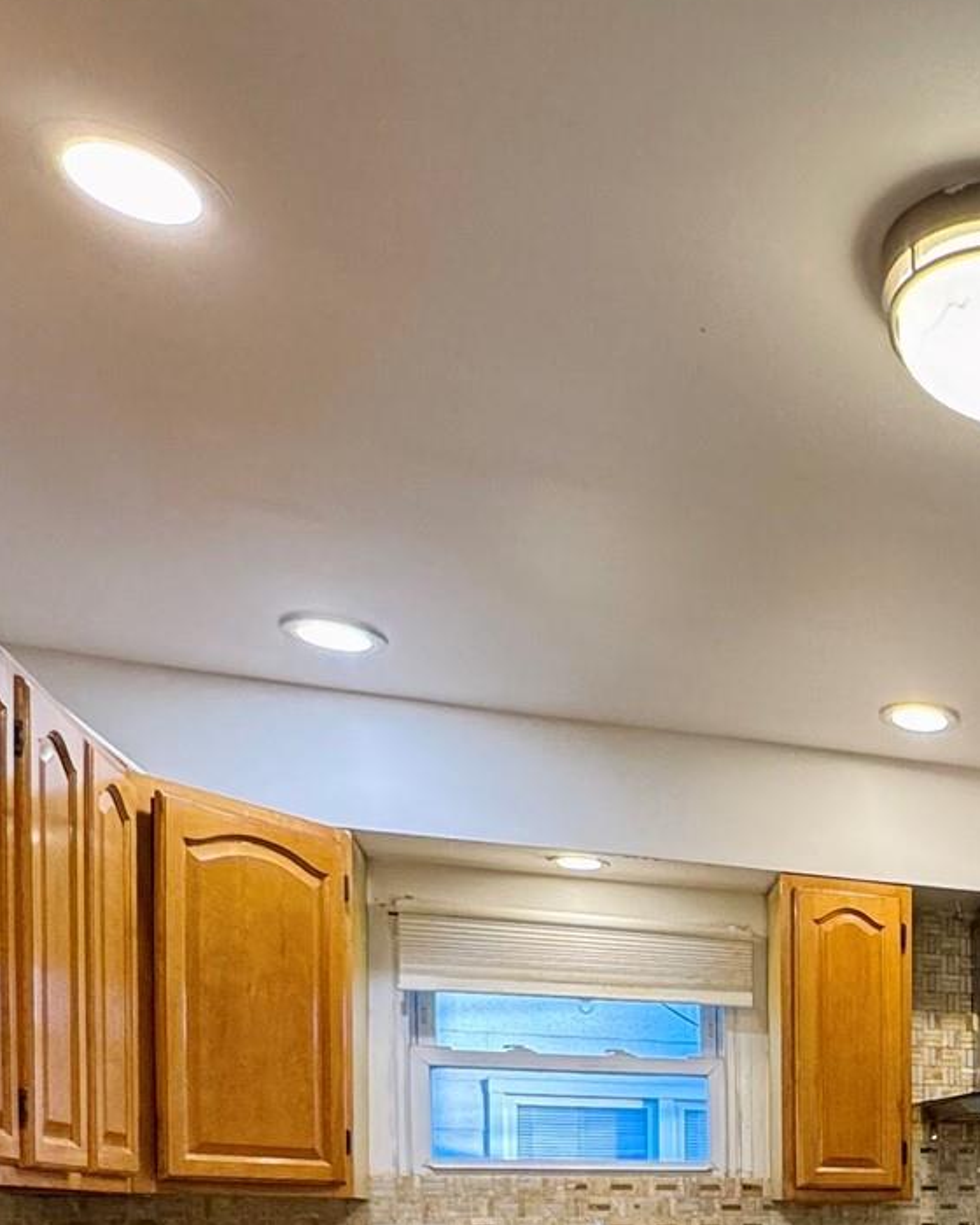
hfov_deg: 29.9
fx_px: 1450
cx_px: 1270
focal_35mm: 40
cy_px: 1262
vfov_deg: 39.6
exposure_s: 1/120
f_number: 2.2
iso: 250
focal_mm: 2.22
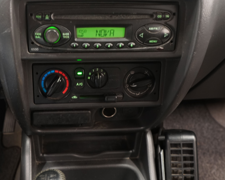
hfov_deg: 42.5
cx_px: 82
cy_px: 93
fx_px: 286
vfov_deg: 34.9
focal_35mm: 43
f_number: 5.6
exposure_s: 1/2
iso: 800
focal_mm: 29
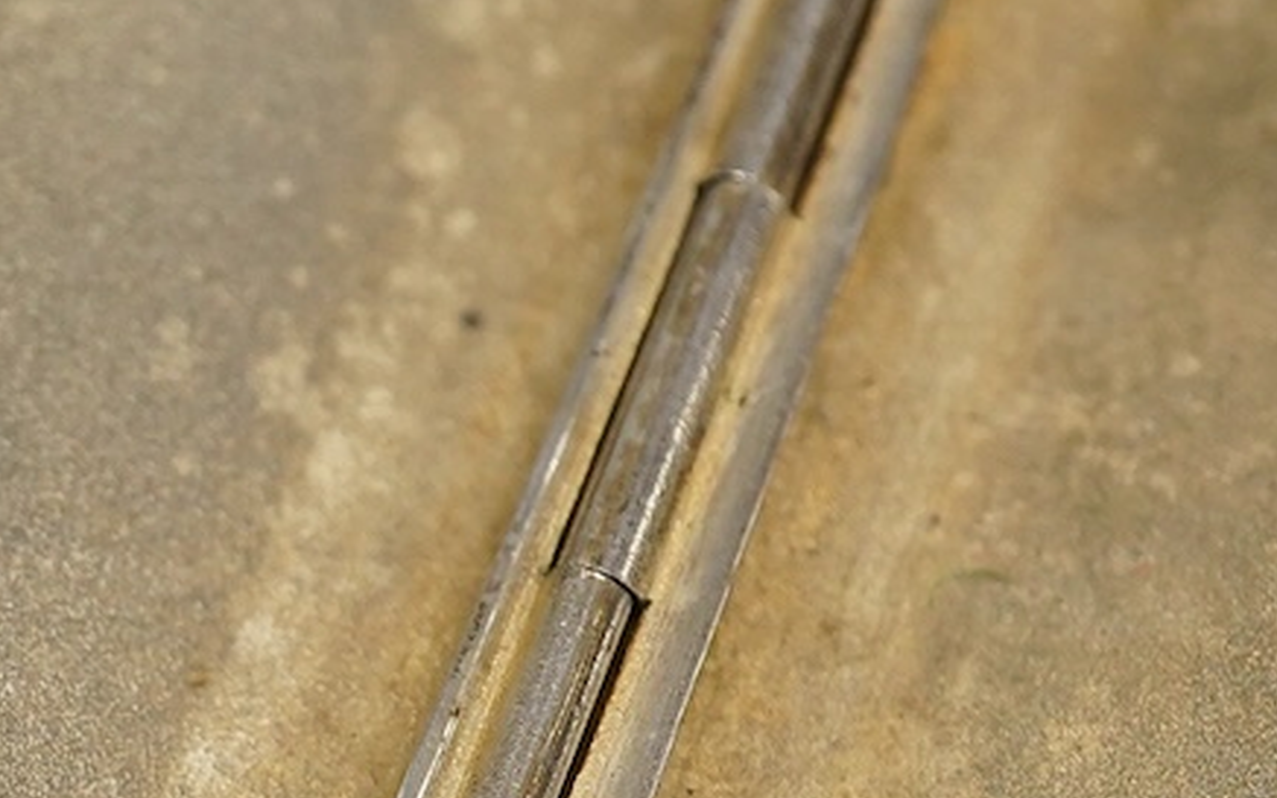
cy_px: 786
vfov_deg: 11.0
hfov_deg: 16.9
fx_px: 4106
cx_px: -235
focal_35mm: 118
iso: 2500
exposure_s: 1/250
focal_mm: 30
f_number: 11
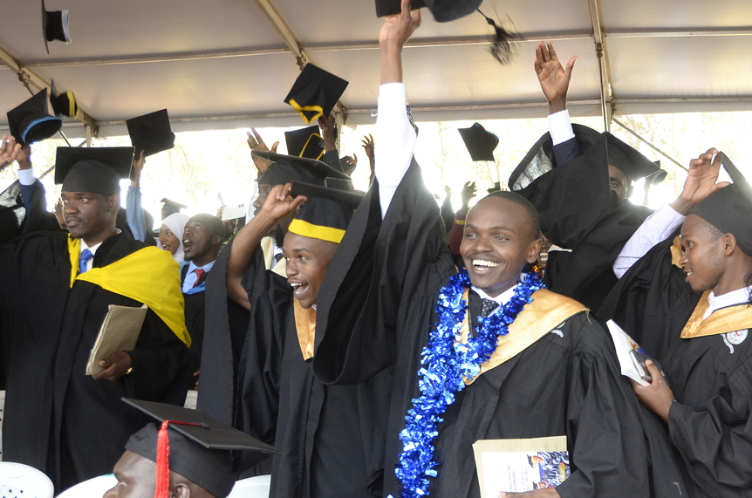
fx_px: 1021
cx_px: 527
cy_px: 249
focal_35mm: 49
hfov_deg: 39.7
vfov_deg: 27.4
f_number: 3.8
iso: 640
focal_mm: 22
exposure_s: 1/200
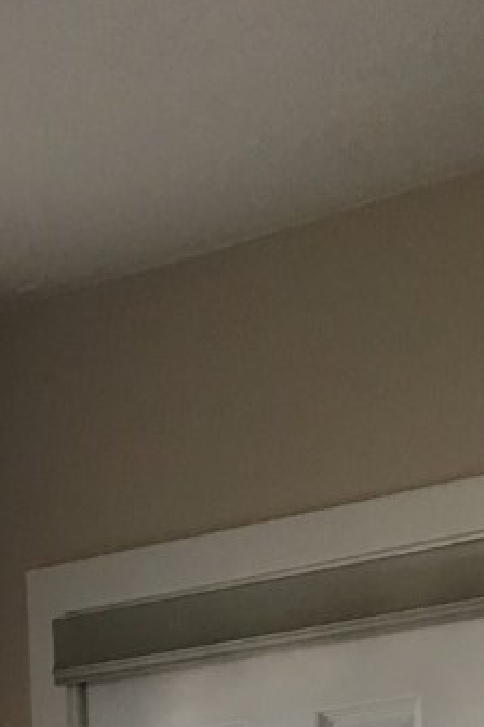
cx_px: 169
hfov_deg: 9.9
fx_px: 2783
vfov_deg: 12.5
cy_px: 1597
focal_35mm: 138
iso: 32
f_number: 2.2
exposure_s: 1/15
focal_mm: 4.15
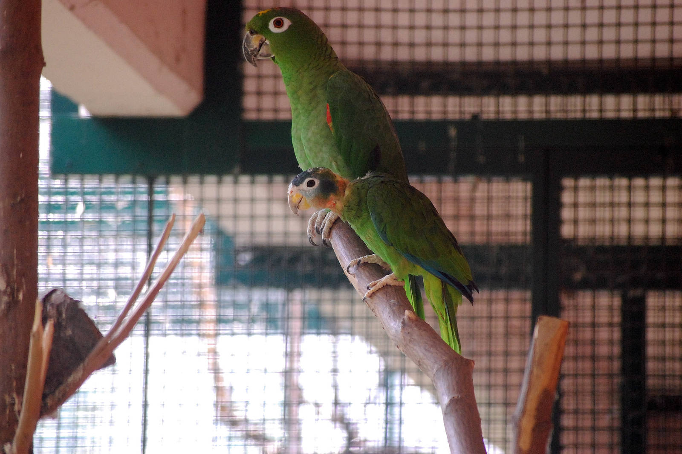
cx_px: 341
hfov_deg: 6.9
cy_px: 227
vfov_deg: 4.6
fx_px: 5679
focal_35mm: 300
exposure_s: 1/100
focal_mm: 200
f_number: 5.6
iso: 1600
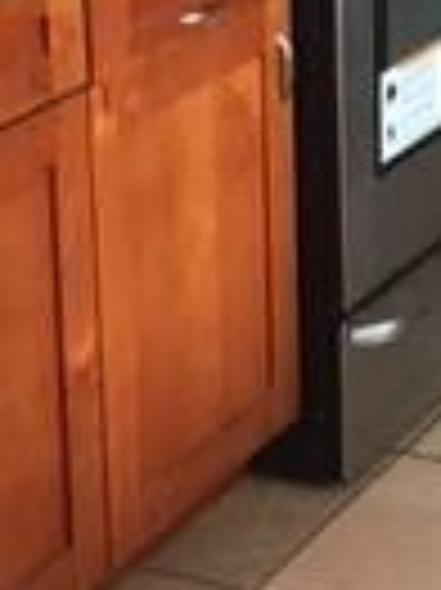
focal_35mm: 142
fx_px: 2416
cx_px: 540
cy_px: -117
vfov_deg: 13.5
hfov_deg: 10.3
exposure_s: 1/15
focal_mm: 4.15
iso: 100
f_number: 2.2
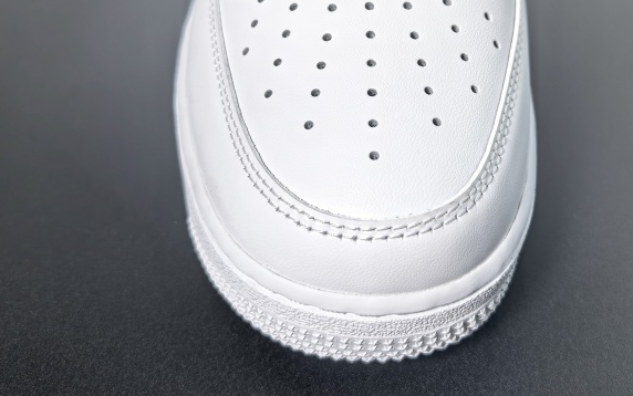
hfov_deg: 48.8
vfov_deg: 31.4
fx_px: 690
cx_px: 395
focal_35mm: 40
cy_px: 93
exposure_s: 1/198
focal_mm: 6.98
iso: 50
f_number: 2
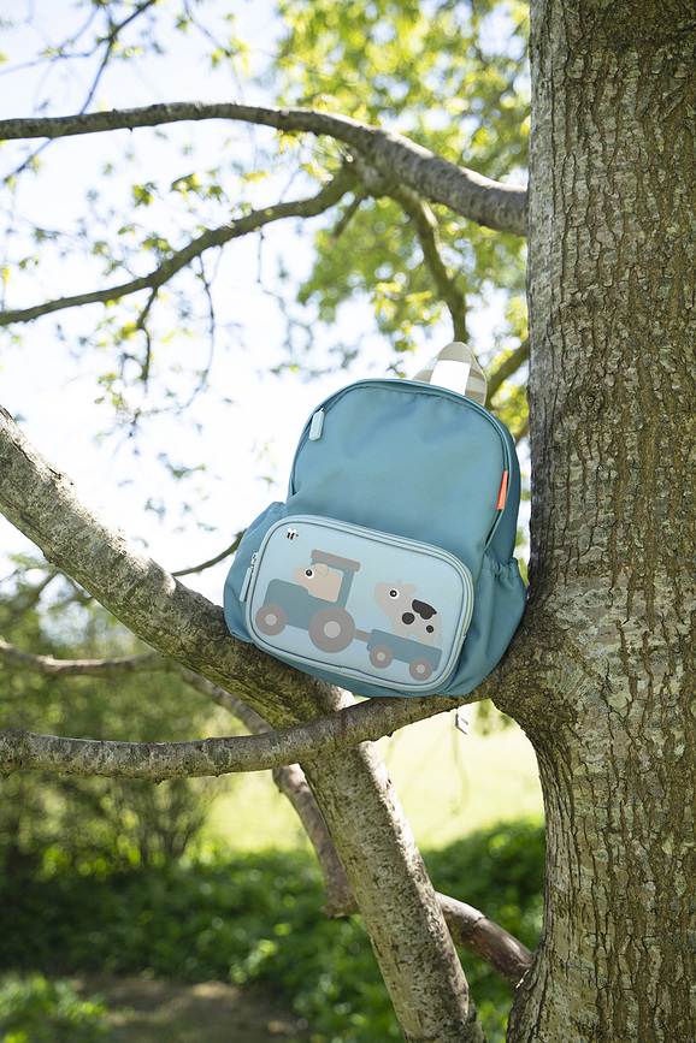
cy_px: 522
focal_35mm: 49
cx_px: 348
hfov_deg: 27.5
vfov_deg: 40.3
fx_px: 1421
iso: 200
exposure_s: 1/400
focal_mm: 49
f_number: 3.5
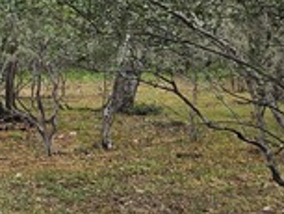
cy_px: 65
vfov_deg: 15.4
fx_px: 788
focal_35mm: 96
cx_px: -264
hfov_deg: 16.3
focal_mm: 5.4
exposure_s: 1/180
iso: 32
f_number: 1.8
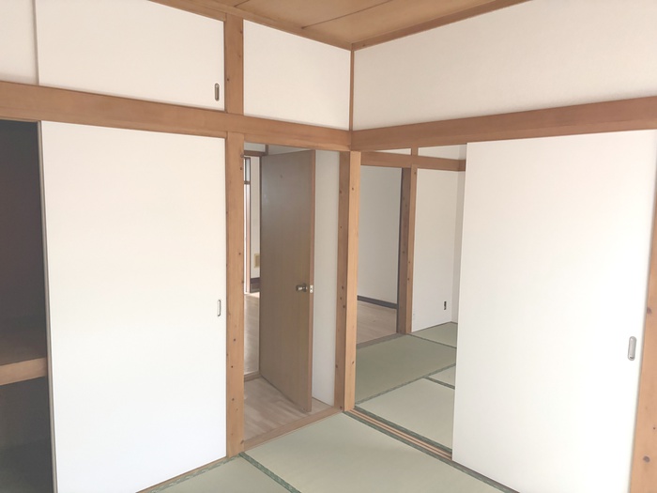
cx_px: 328
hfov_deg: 67.3
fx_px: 493
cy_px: 246
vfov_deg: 53.1
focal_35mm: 26
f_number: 1.6
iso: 640
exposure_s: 1/33
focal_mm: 5.96
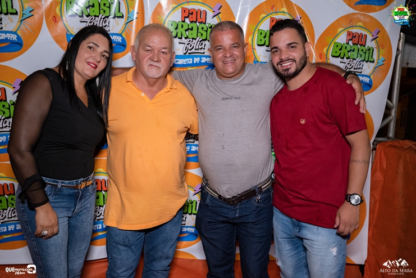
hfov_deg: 53.1
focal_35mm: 36
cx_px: 208
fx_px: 416
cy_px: 139
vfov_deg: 36.9
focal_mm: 24
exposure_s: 1/250
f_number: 2.8
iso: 2500
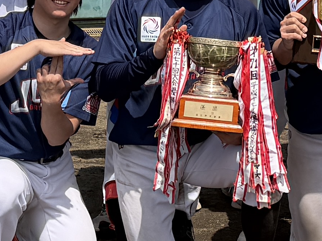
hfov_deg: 12.8
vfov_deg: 9.4
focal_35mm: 154
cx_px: 164
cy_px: -109
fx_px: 1433
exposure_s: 1/3584
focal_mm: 6.76
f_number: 1.78
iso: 80
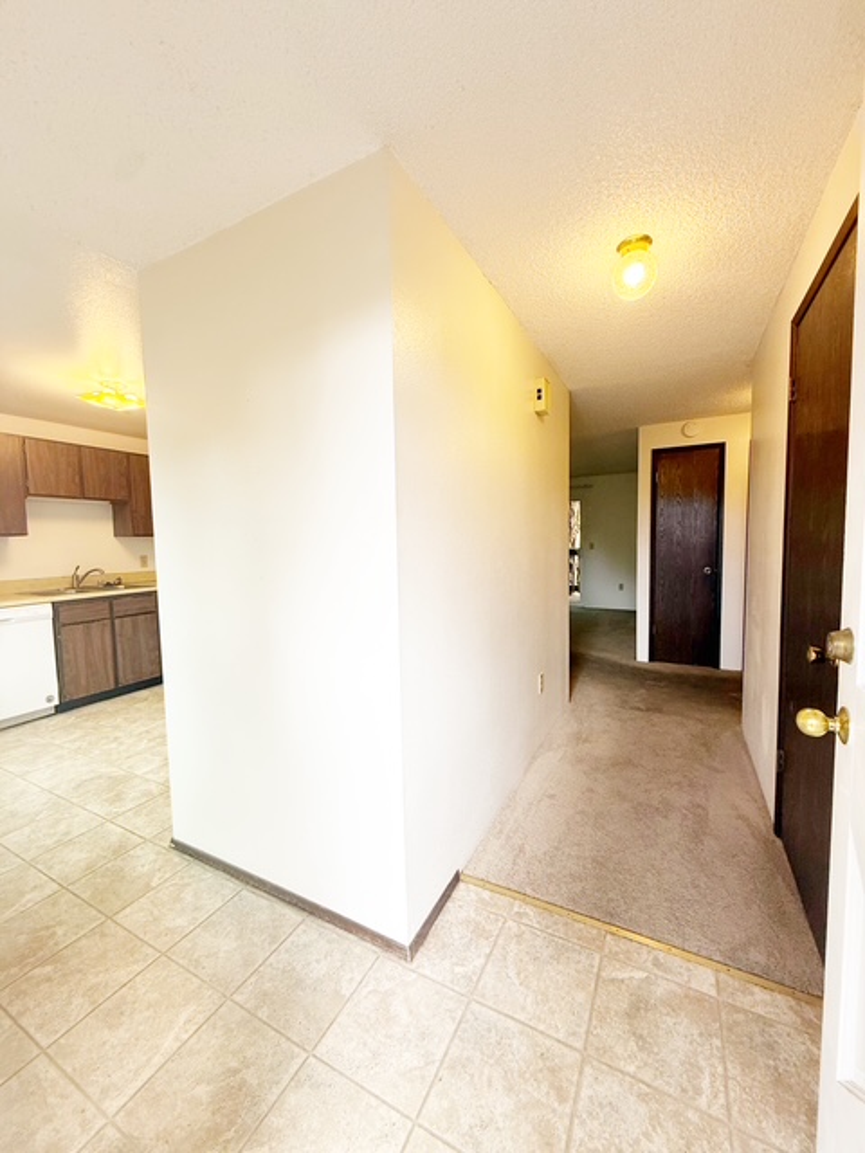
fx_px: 466
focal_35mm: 14
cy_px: 576
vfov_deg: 102.1
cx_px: 432
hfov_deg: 85.7
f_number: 2.2
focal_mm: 2.22
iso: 80
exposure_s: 1/120
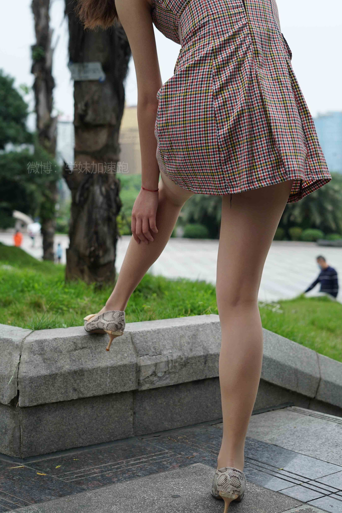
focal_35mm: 52
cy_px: 266
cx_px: 169
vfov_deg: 38.2
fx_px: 740
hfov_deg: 26.0
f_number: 4
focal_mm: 50
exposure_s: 1/60
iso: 640
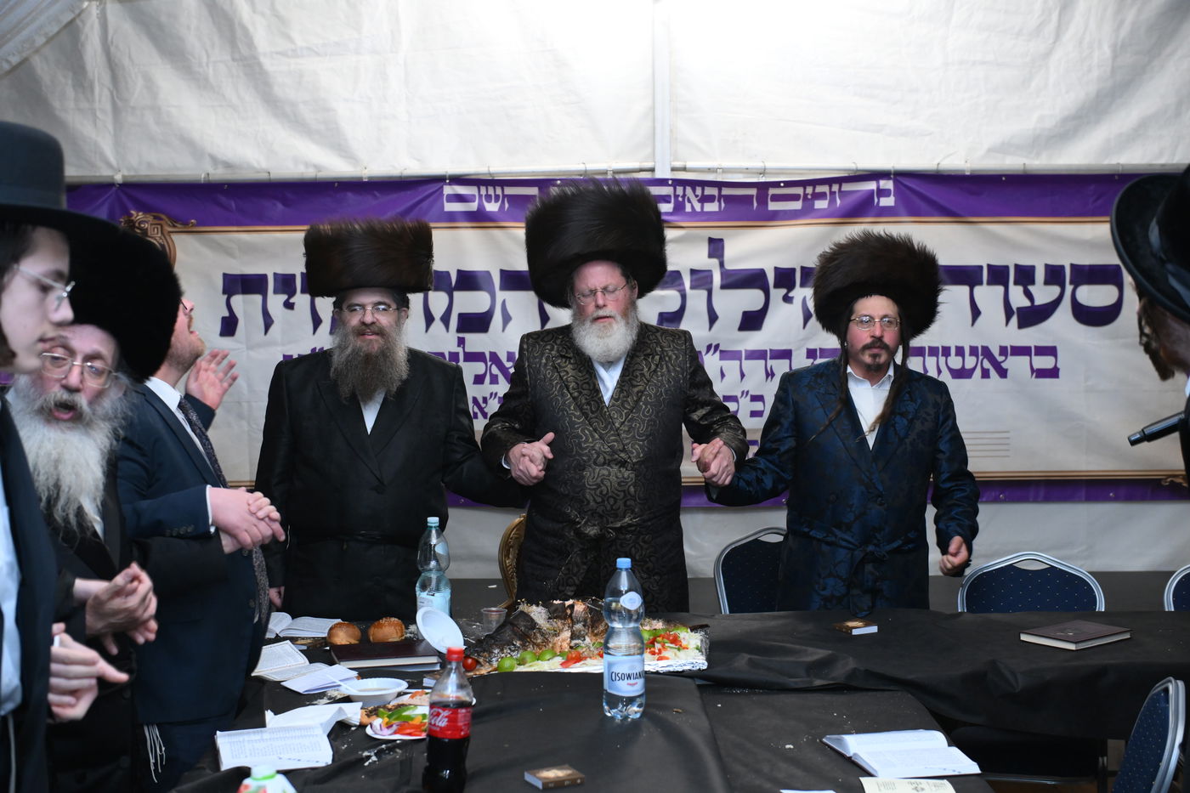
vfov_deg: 26.0
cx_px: 595
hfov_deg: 38.2
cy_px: 396
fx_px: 1719
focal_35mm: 52
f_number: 4
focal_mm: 52
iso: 3200
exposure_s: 1/100
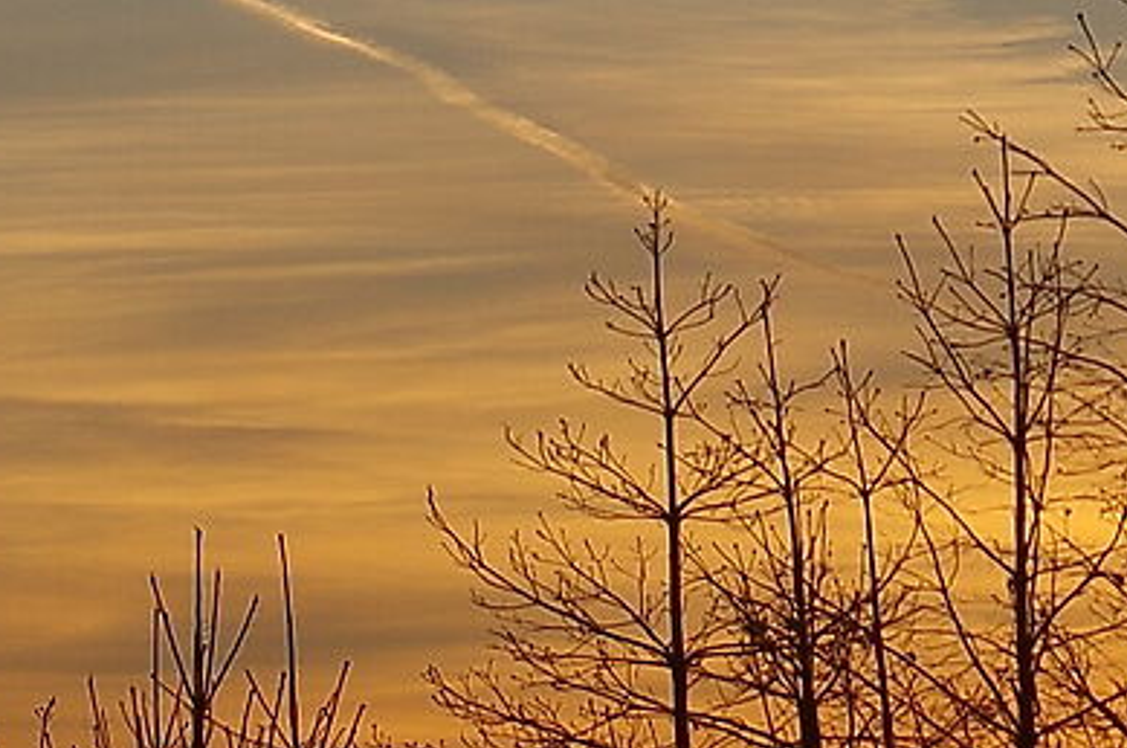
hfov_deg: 4.4
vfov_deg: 3.0
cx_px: 1675
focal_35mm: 463
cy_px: -203
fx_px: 14470
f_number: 4.5
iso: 100
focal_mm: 50
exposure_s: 1/350
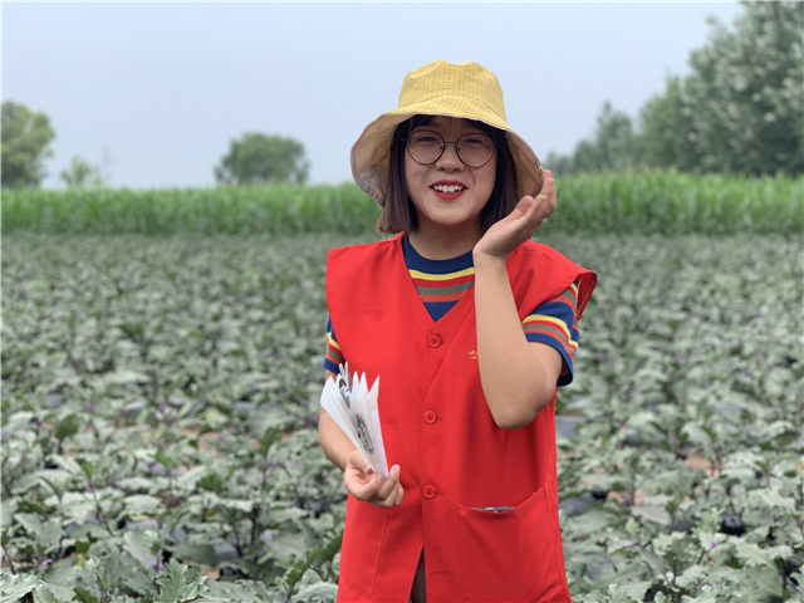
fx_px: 1208
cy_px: 302
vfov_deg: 28.0
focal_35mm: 52
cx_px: 402
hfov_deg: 36.8
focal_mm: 6
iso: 16
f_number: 2.4
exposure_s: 1/186
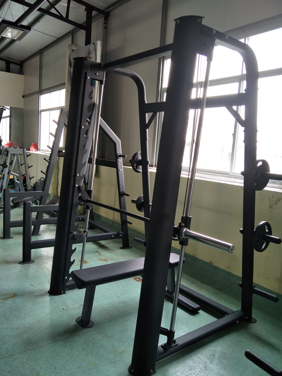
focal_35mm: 24
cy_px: 188
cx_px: 141
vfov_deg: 71.6
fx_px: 261
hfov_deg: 56.8
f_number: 1.7
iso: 116
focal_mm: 4.1
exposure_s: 1/50
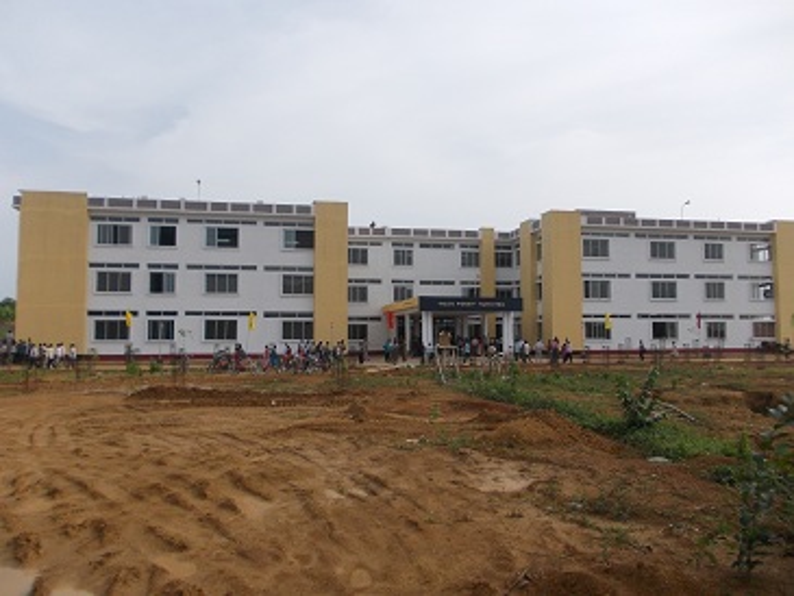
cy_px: 298
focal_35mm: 28
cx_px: 397
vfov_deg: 49.8
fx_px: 642
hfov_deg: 63.4
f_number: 5.4
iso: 80
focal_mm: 4
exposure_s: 1/320
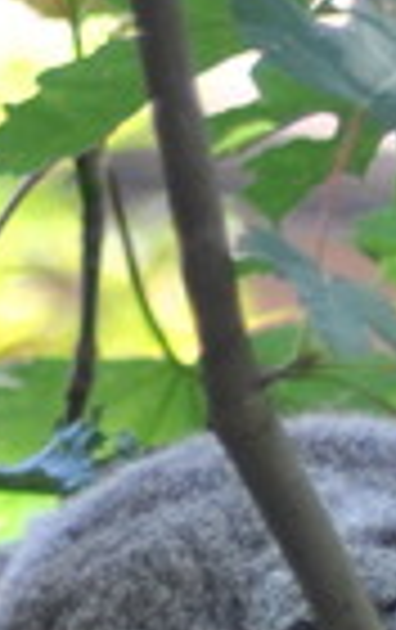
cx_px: 182
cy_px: 1120
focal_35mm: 1095
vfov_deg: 1.9
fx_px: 18831
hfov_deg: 1.2
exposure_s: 1/125
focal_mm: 98
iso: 320
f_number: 4
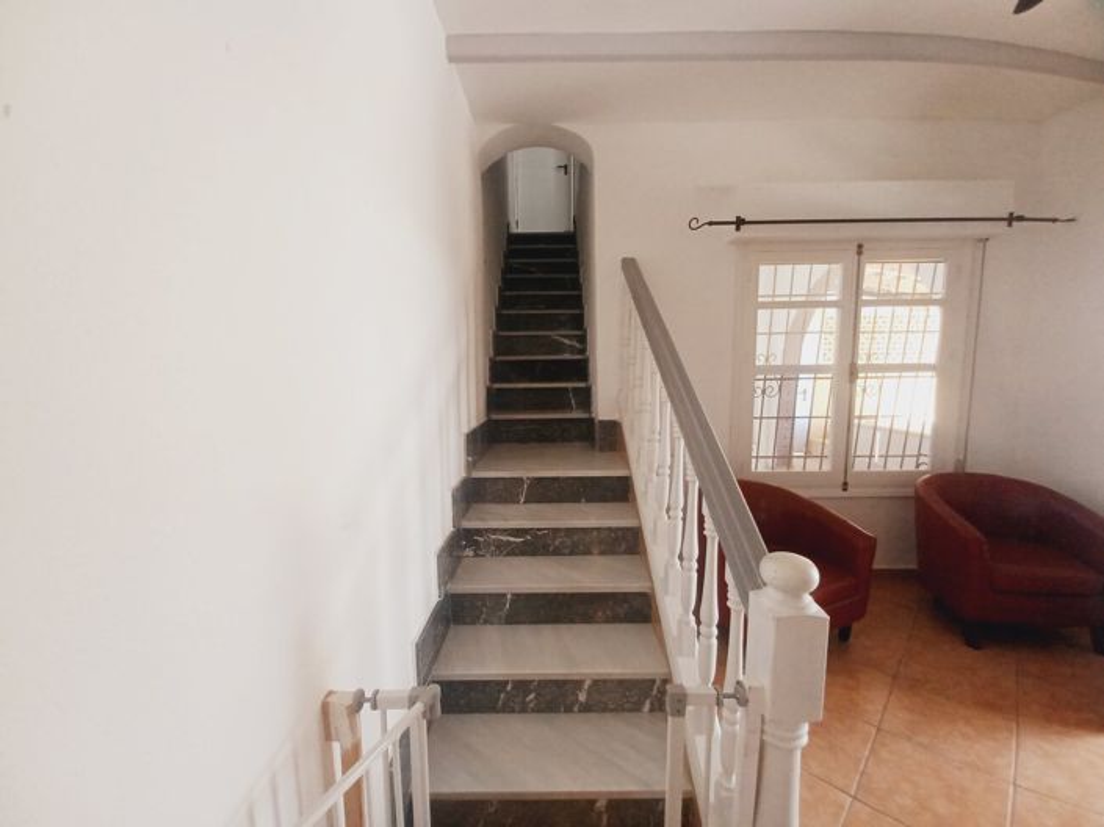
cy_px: 414
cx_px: 552
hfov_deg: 106.2
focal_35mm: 13
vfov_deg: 89.9
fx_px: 414
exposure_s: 1/50
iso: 80
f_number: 2.2
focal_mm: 1.42
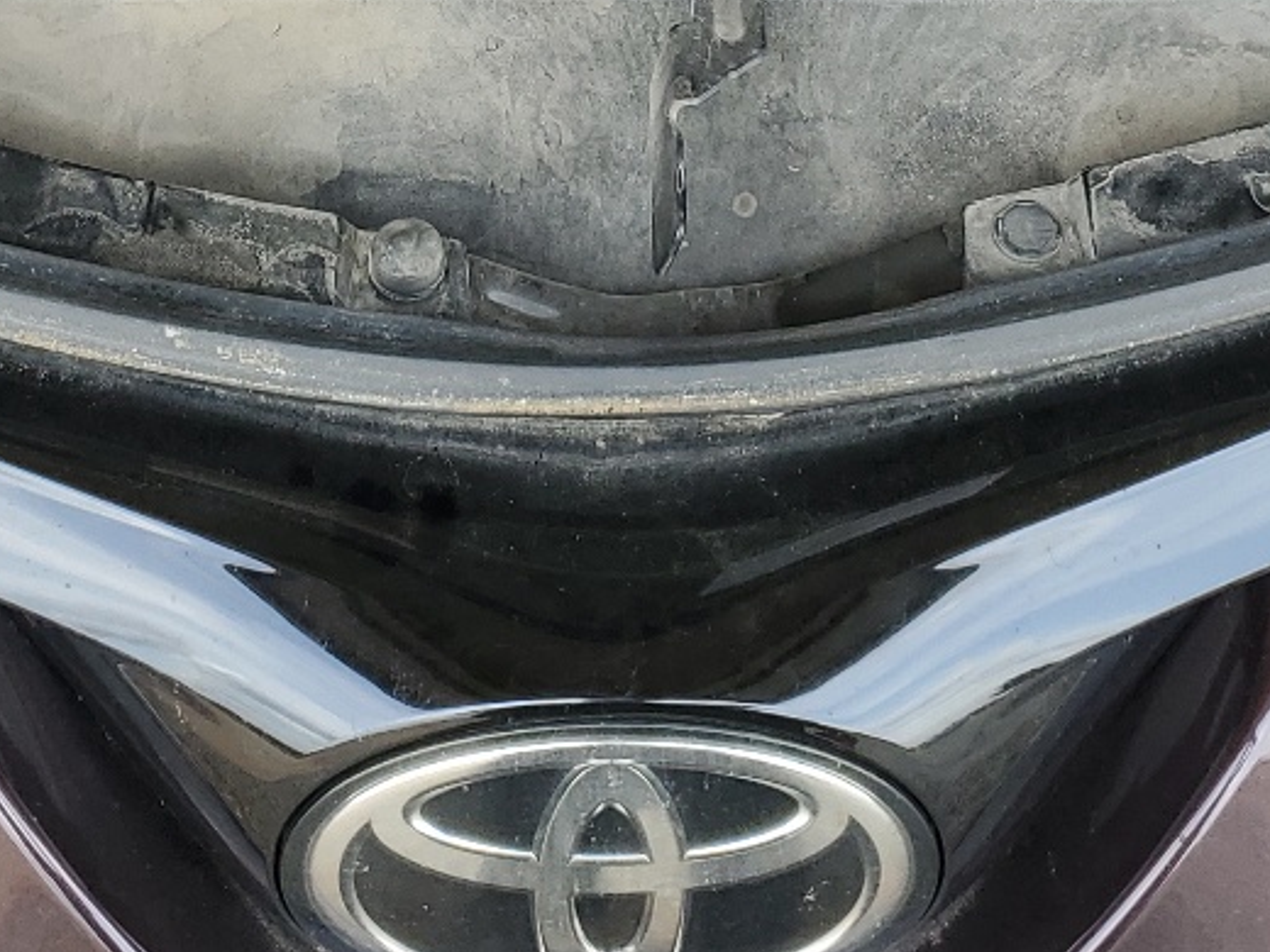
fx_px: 2935
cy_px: -427
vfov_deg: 16.9
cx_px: 593
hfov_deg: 24.4
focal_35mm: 80
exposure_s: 1/250
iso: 50
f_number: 1.5
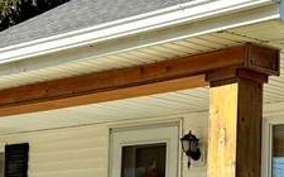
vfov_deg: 11.2
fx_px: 897
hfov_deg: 17.7
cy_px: 168
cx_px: 260
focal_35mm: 116
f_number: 1.78
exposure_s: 1/4405
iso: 80
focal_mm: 6.76
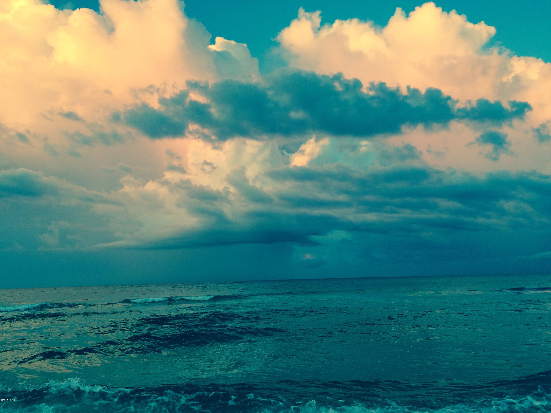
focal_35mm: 29
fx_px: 462
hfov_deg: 61.7
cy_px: 206
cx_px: 276
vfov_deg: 48.2
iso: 40
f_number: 2.2
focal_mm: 4.15
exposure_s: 1/120
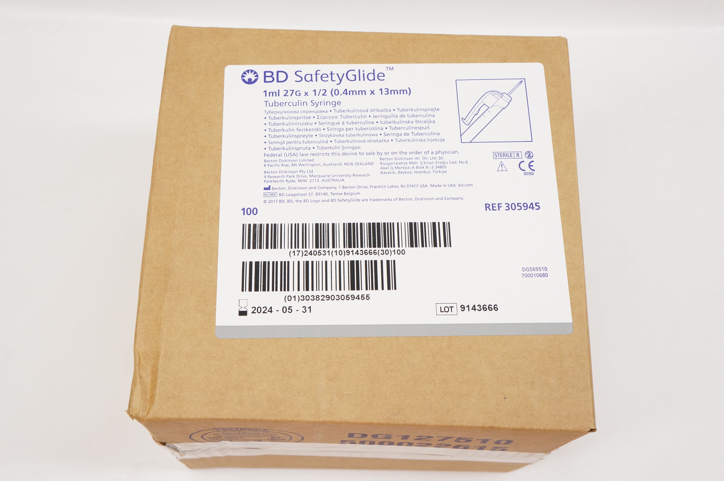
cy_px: 240
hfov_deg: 48.0
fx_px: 814
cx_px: 362
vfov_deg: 32.9
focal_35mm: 40
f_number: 7.1
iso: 800
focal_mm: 27
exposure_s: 1/100
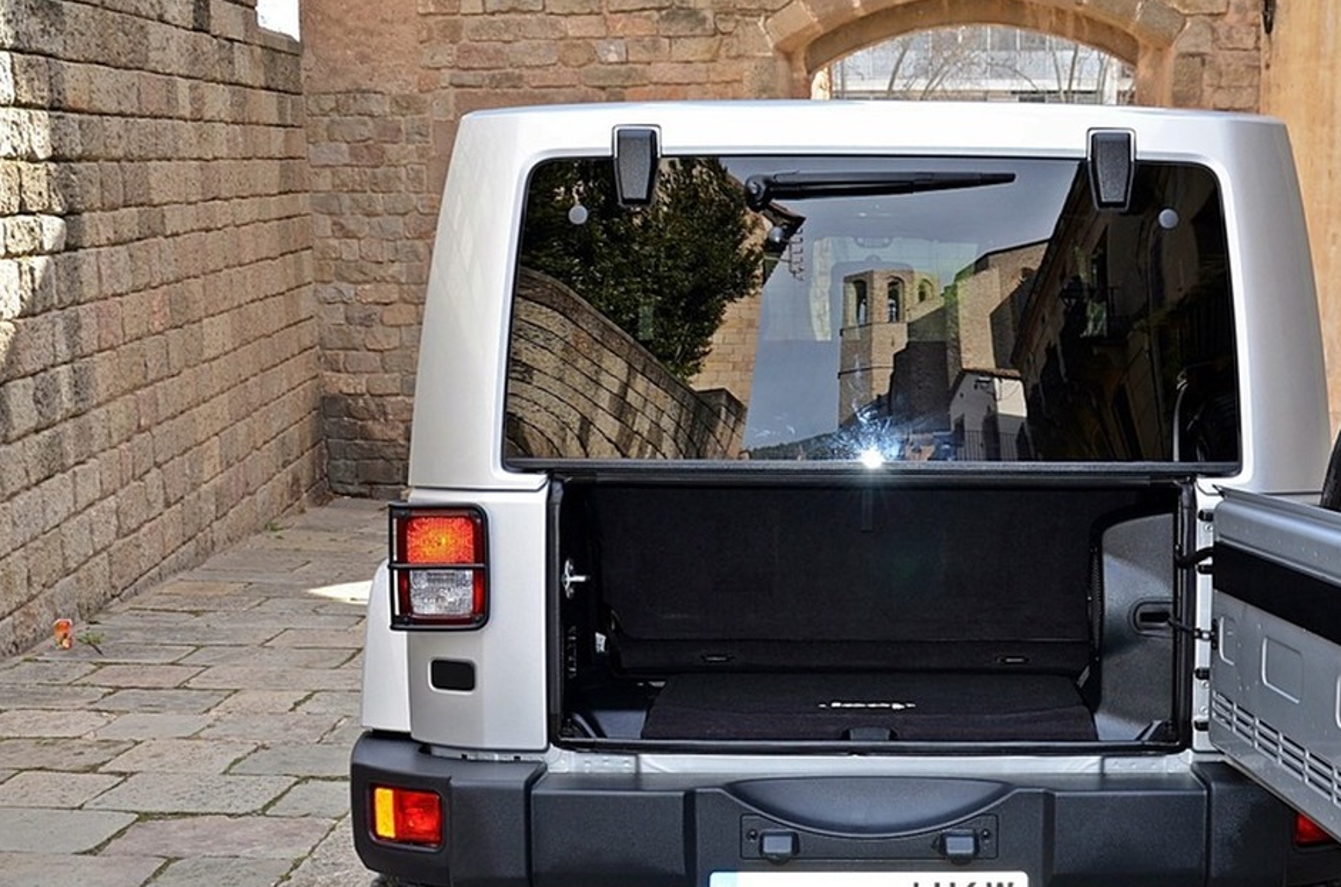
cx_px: 870
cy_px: 500
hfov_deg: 40.0
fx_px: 1821
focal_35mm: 49
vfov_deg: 27.4
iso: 180
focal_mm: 24
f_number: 3.8
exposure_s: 1/200
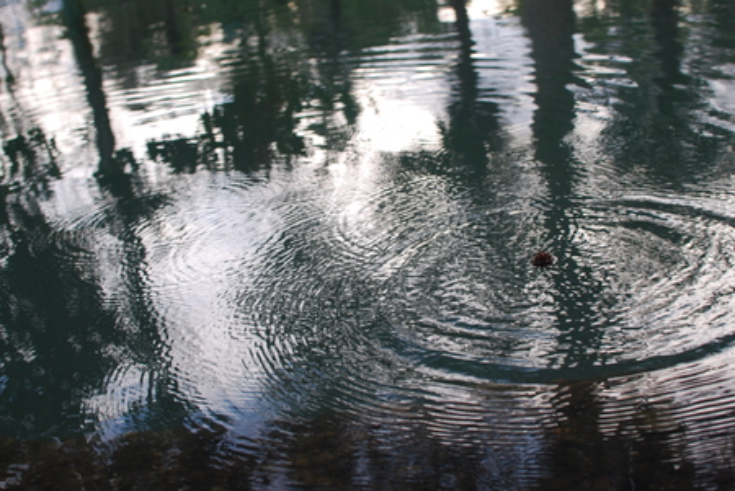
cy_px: 246
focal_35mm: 52
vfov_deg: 25.8
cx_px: 368
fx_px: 1073
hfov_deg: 37.8
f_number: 5
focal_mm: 35
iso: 200
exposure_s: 1/100
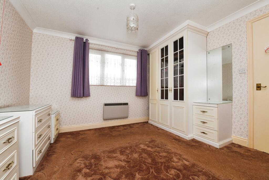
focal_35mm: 15
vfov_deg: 77.3
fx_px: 112
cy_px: 90
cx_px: 134
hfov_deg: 100.4
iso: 800
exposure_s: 1/60
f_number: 10
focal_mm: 15
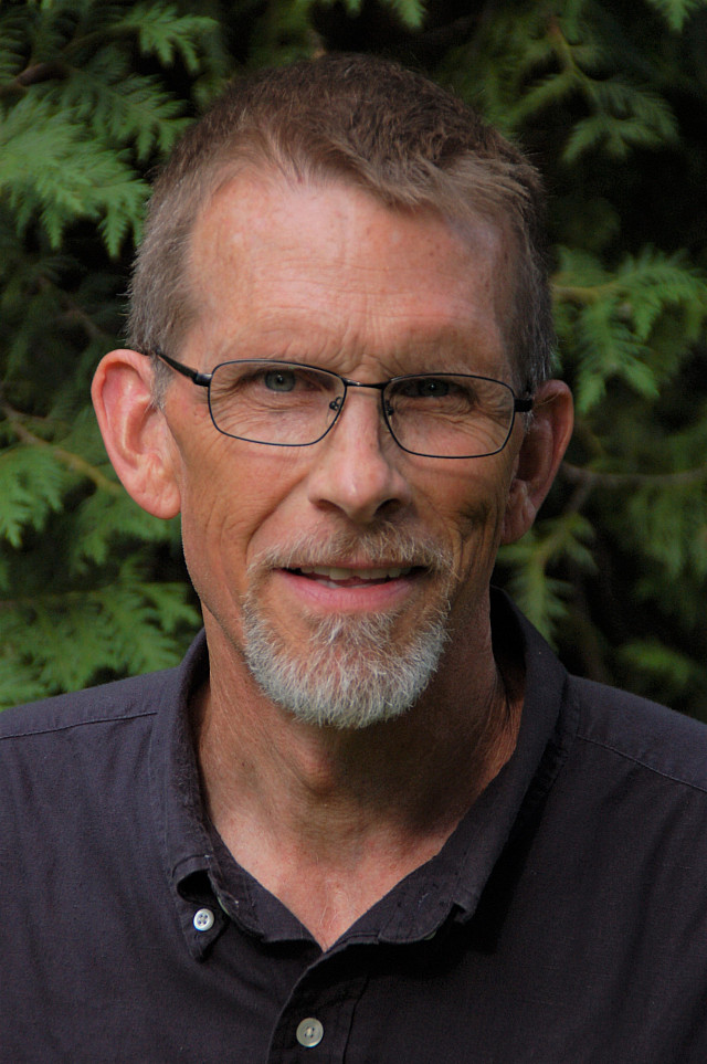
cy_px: 532
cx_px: 354
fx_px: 5314
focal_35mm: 180
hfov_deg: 7.6
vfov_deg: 11.4
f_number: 6
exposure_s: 1/320
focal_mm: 120
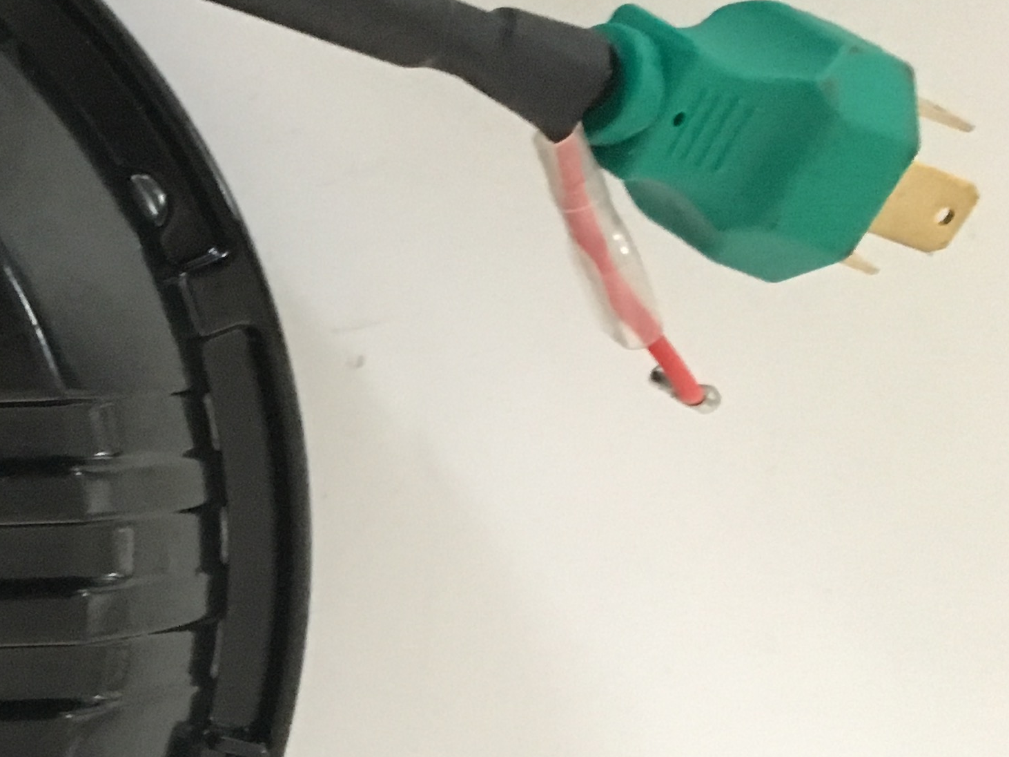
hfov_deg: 22.1
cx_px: -284
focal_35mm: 80
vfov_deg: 18.4
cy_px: 481
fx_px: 2331
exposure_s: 1/17
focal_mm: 4.15
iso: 250
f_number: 2.2
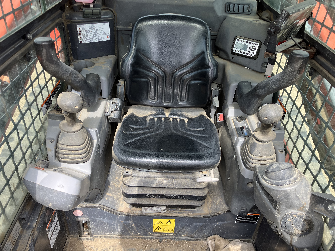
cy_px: 126
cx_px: 168
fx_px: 271
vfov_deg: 49.7
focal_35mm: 28
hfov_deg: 63.4
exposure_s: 1/257
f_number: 1.8
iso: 25
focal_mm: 3.99
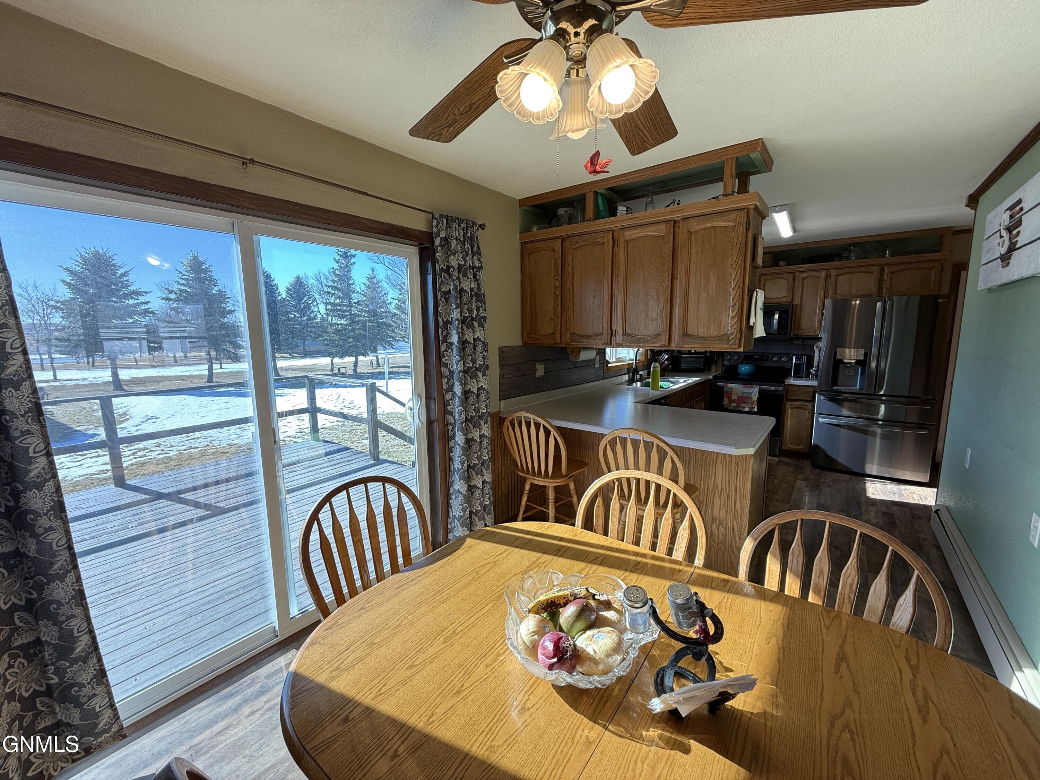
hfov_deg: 102.1
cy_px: 390
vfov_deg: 85.7
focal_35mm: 14
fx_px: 421
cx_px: 520
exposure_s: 1/114
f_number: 2.2
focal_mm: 2.22
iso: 80
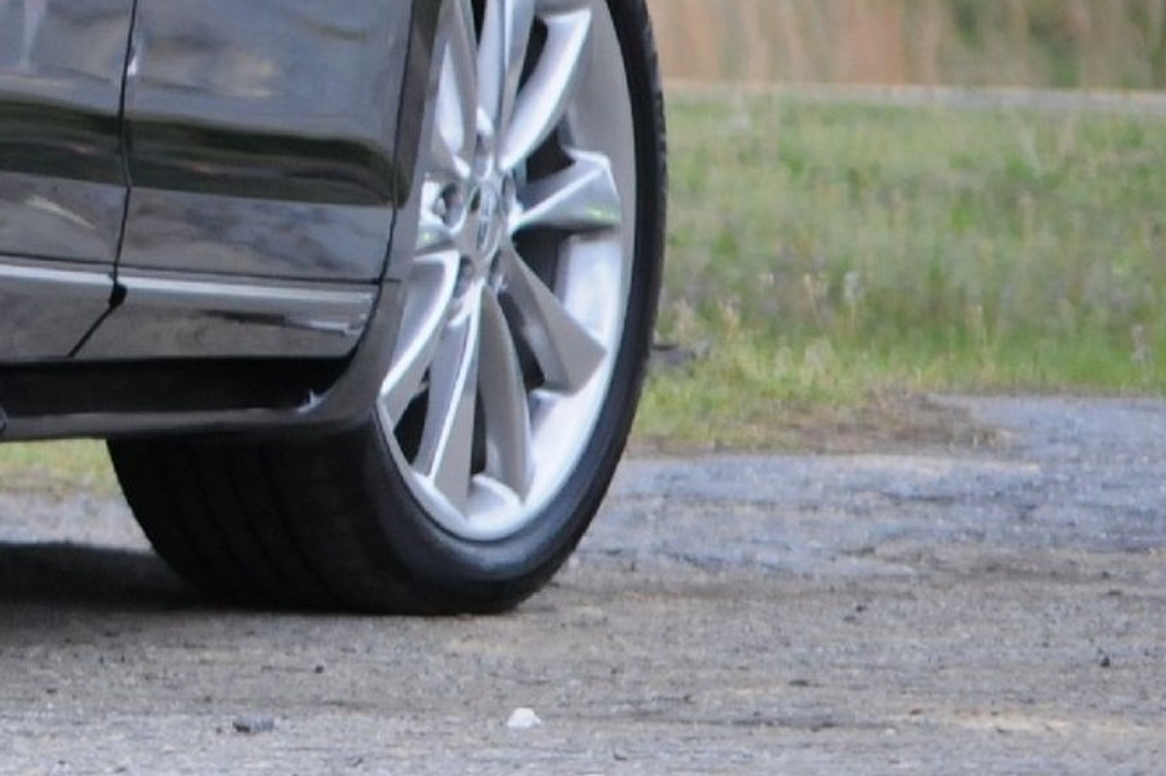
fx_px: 18350
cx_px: -1071
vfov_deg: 2.4
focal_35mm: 567
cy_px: -496
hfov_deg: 3.6
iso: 1000
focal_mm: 98
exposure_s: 1/80
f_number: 4.5
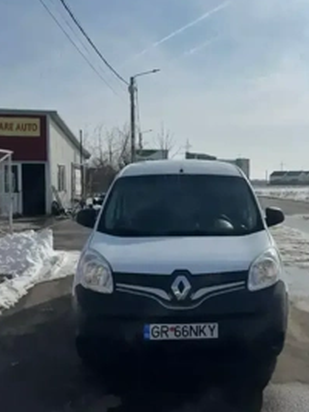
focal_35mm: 36
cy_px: 202
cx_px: 202
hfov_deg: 39.2
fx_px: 429
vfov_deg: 51.4
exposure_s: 1/20000
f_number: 1.78
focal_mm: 6.76
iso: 64
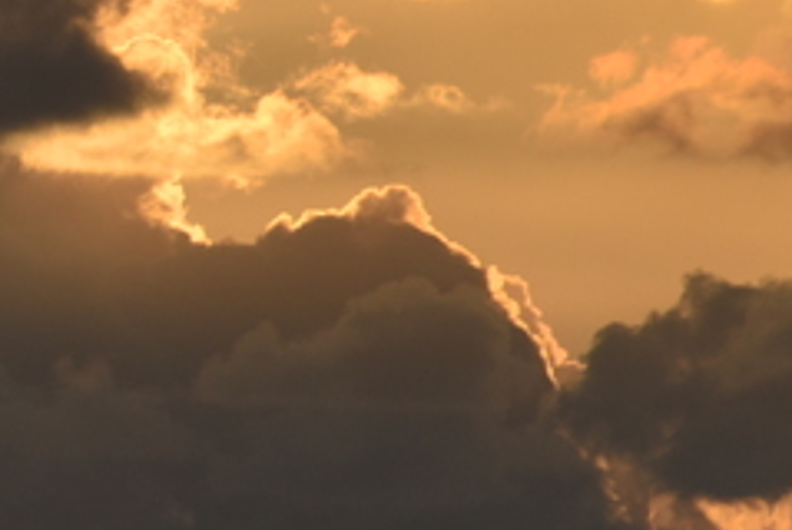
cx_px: -490
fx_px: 29450
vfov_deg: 1.0
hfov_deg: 1.5
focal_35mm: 1337
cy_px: -195
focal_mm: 250
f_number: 9
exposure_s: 1/500
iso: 100
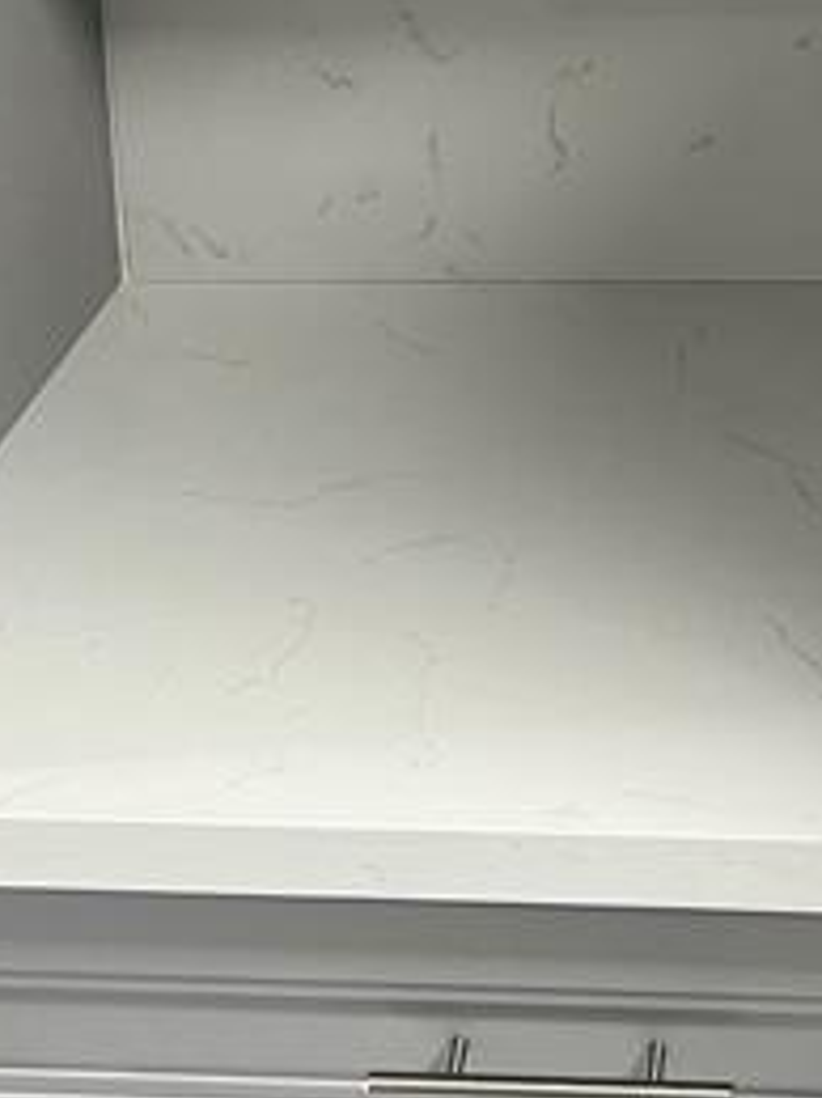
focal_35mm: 77
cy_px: -81
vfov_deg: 23.9
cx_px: 691
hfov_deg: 18.9
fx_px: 2440
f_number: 1.5
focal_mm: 5.7
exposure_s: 1/60
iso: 160
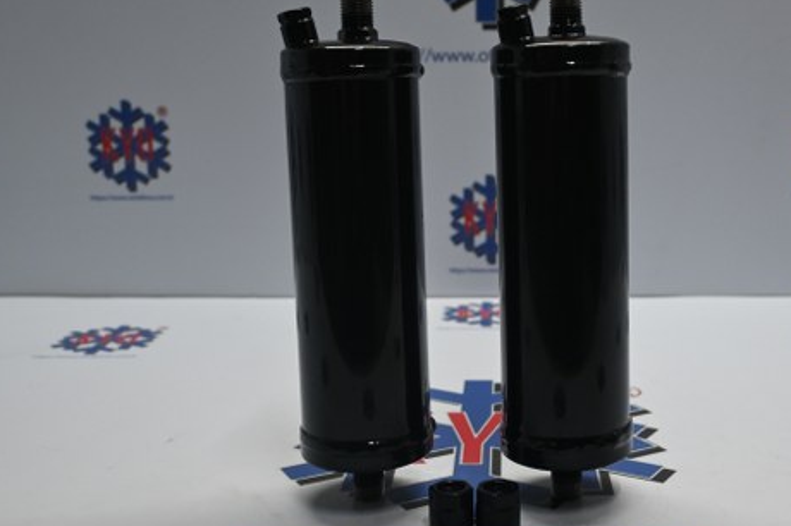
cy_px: 229
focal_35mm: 48
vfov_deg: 28.0
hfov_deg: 40.9
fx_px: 1053
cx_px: 497
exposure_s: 1/125
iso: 640
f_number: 4.2
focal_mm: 24.5
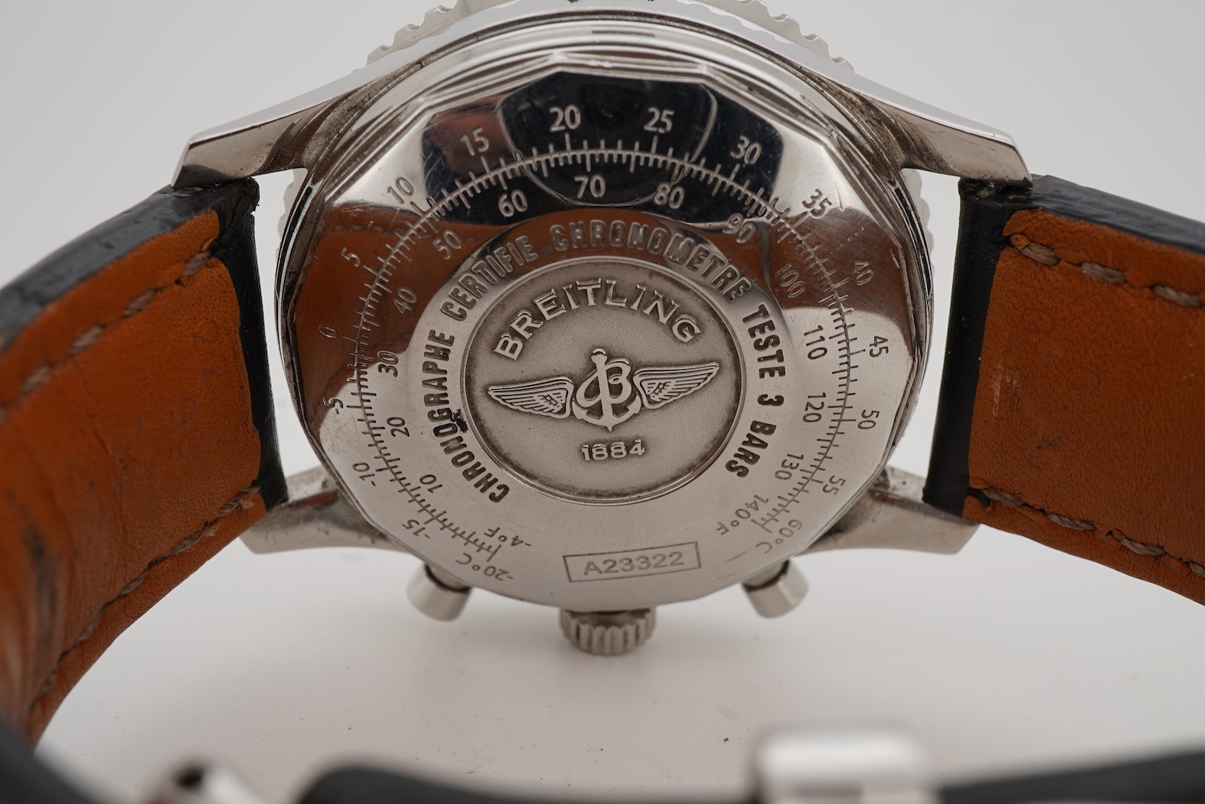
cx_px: 602
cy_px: 402
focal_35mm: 45
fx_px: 1506
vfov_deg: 29.9
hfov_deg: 43.6
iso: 160
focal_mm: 30
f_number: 22
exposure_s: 1/160
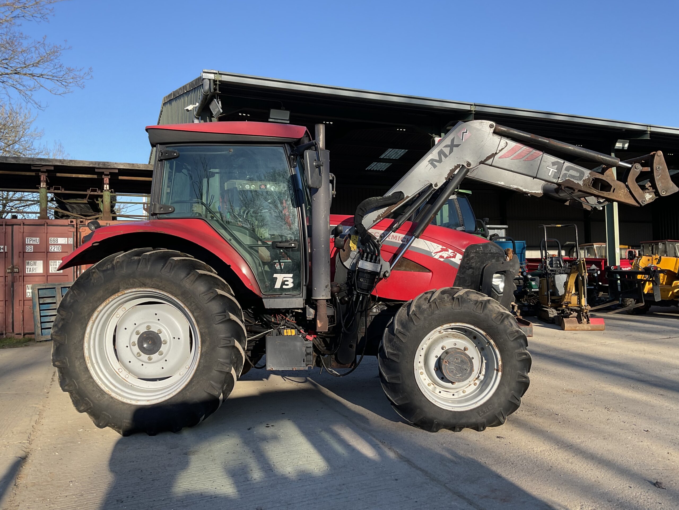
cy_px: 255
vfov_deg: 48.2
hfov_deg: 61.7
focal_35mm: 29
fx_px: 569
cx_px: 340
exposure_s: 1/759
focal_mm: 3
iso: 16
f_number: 1.8
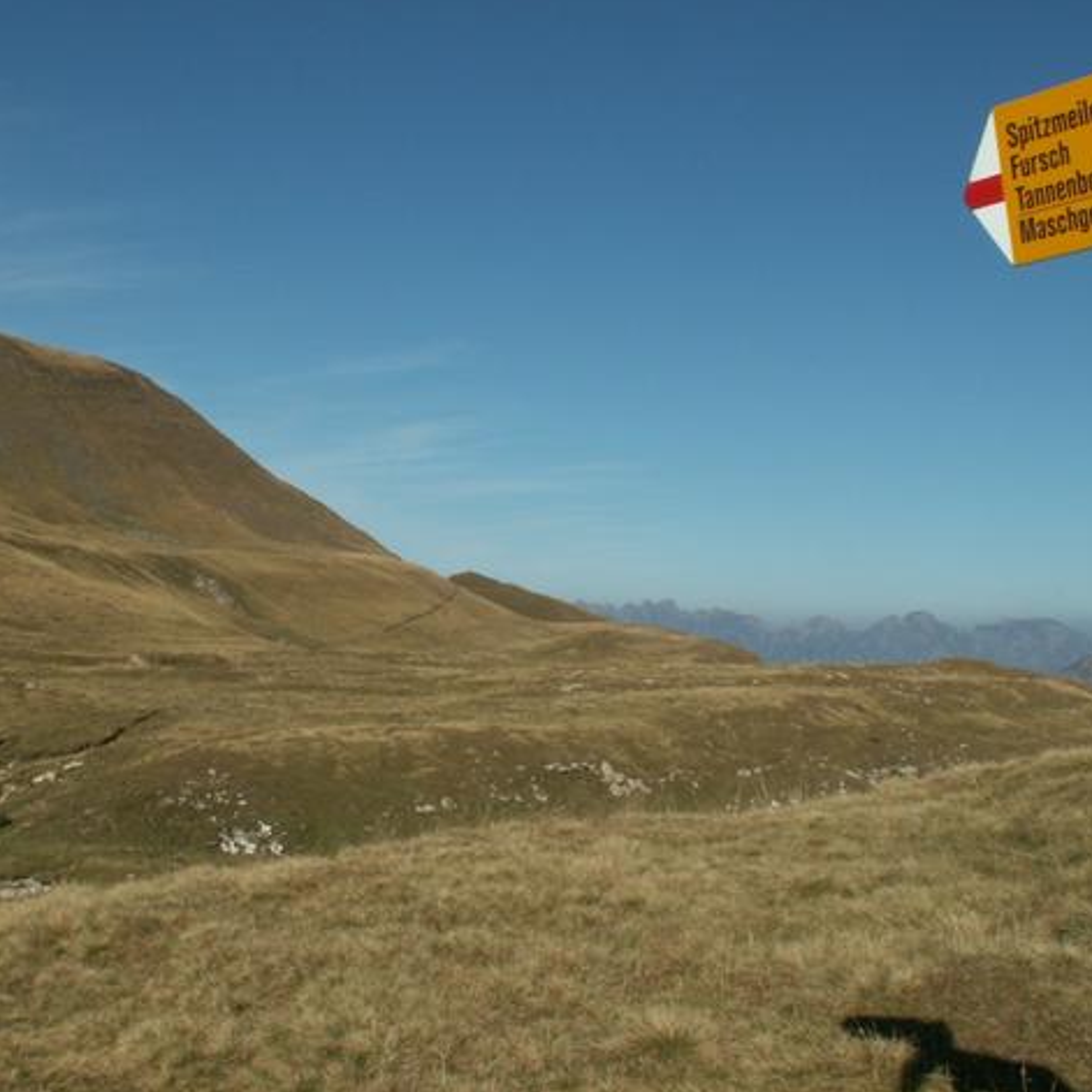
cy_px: 540
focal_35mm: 42
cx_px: 512
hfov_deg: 40.0
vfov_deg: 40.0
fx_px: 1499
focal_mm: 5.86
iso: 50
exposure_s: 1/320
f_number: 8
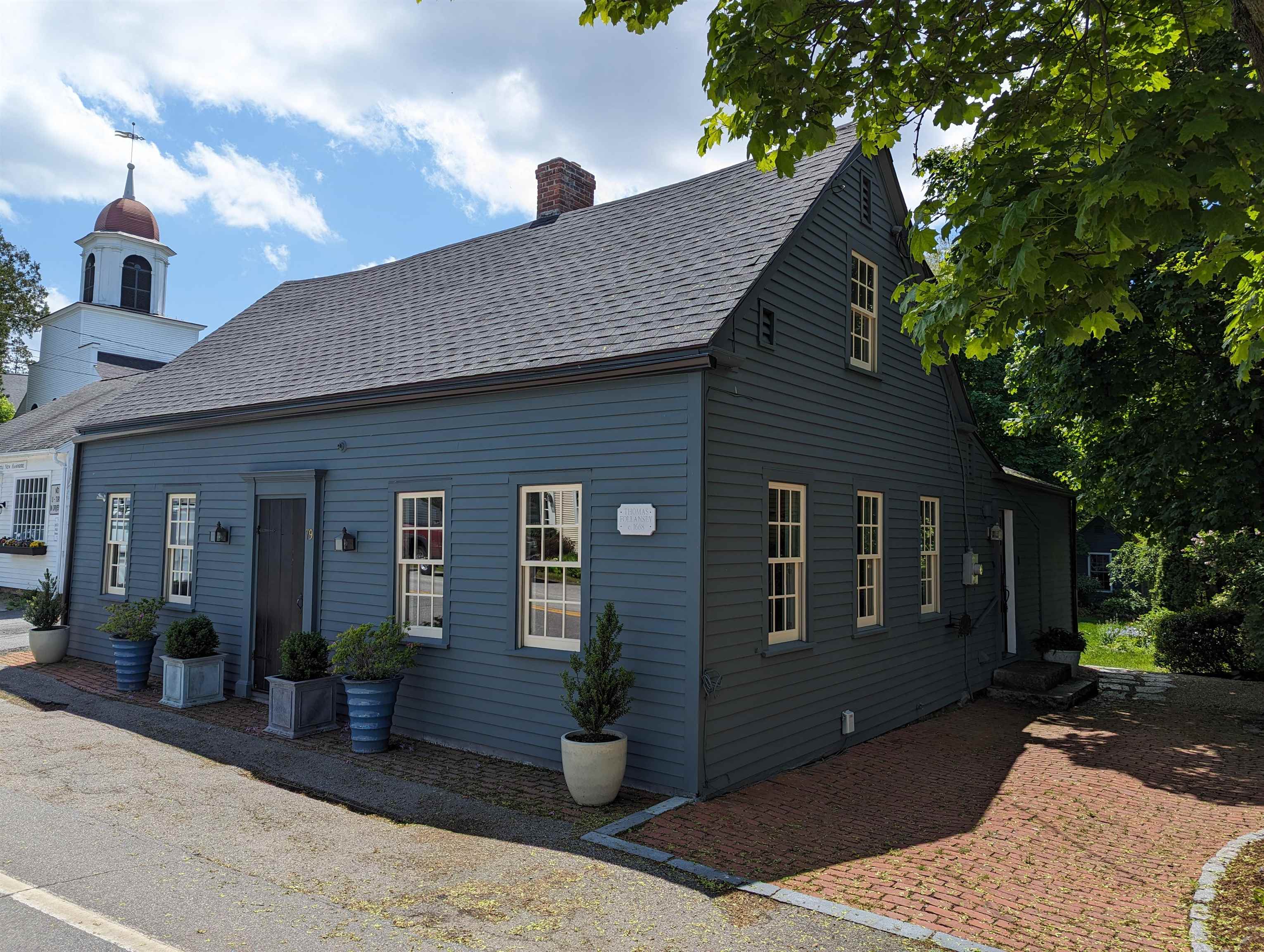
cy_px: 476
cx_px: 632
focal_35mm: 24
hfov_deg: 71.5
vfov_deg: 56.9
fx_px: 878
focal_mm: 6.81
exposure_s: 1/1433
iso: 37
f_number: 1.85
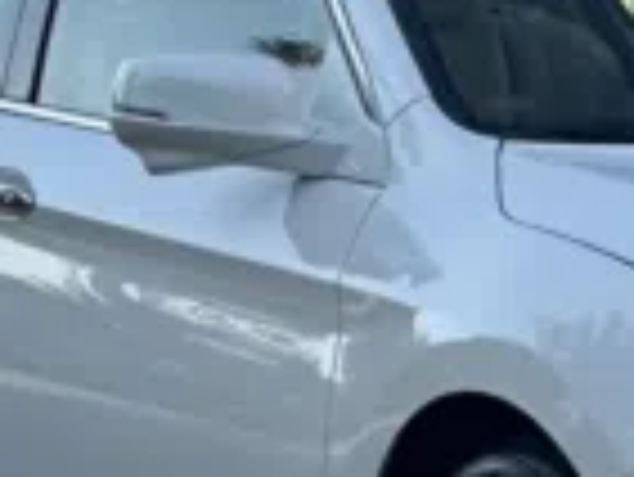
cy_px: -392
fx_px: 6416
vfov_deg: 4.2
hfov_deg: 5.6
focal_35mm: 350
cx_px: 715
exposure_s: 1/155
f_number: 2.8
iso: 25
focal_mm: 9
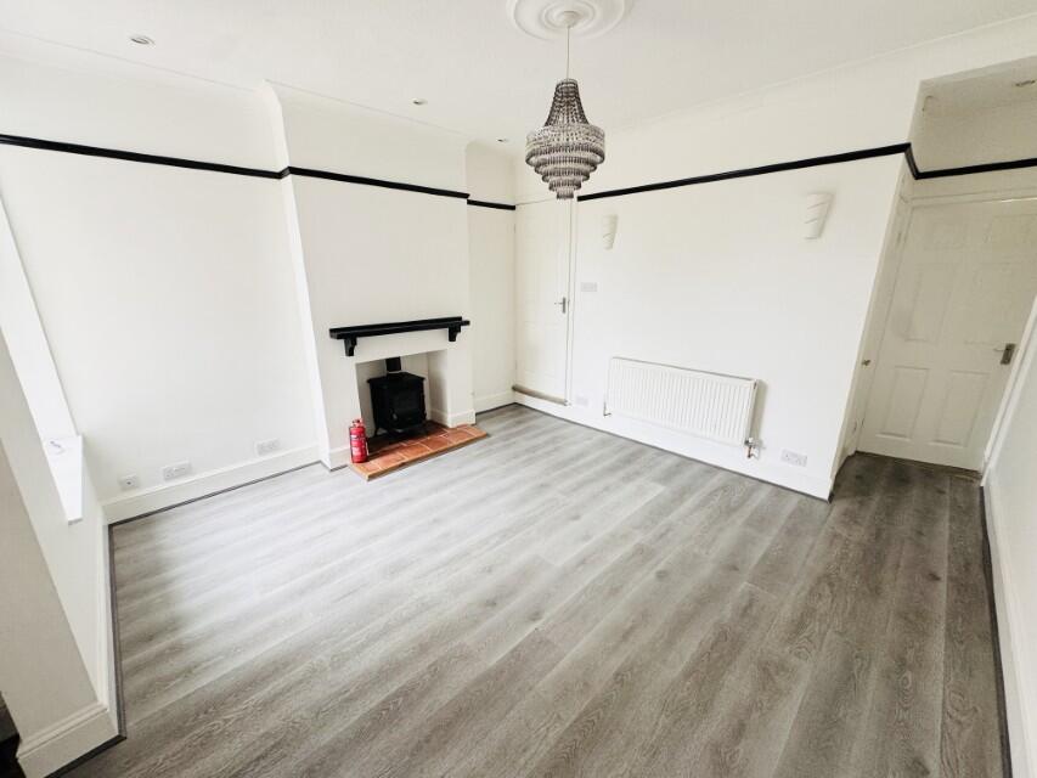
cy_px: 389
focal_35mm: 14
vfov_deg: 85.7
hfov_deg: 102.1
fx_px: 419
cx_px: 518
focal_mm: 2.22
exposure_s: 1/99
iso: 160
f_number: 2.2
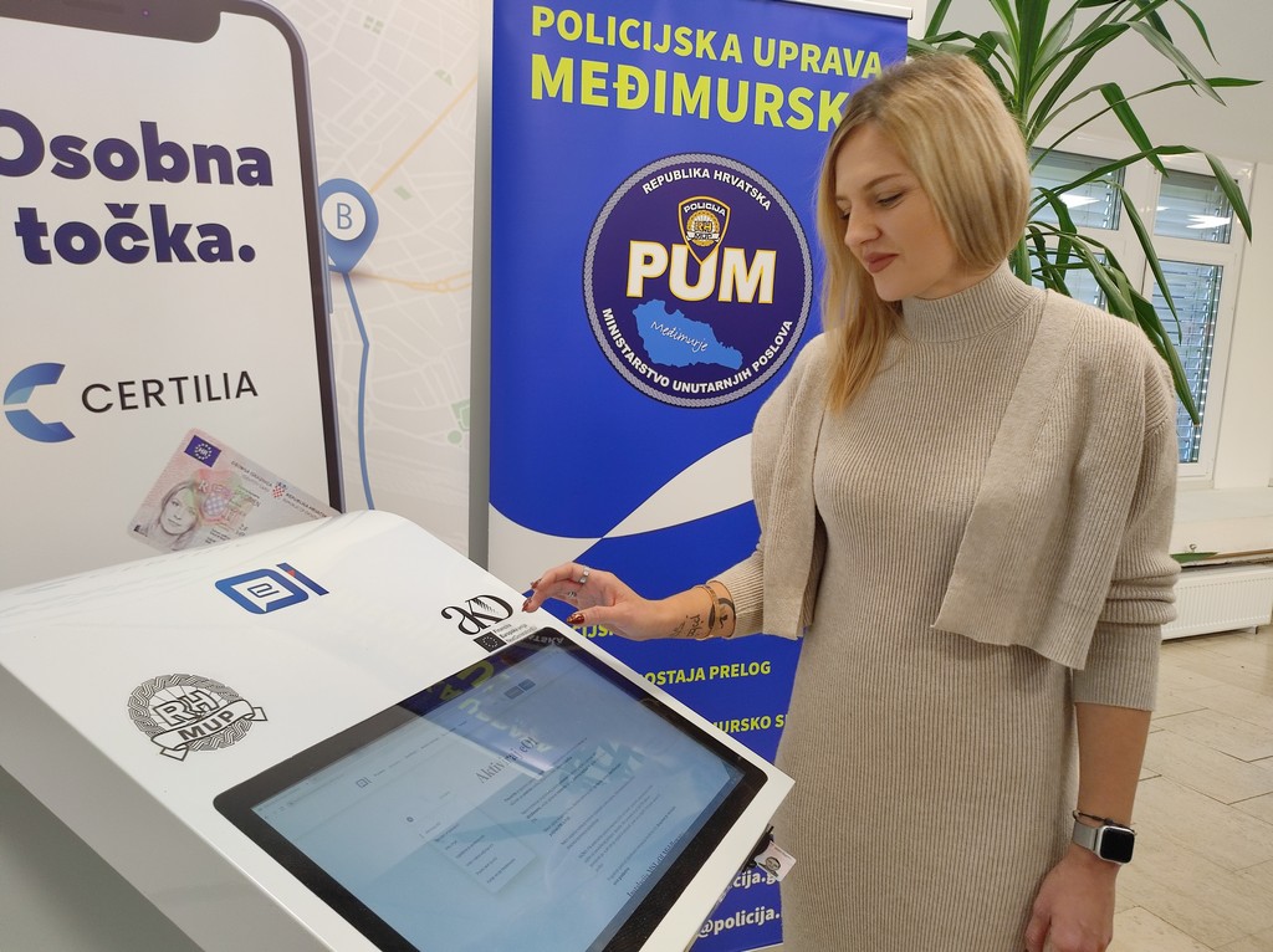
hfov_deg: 69.4
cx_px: 636
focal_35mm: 25
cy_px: 476
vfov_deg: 54.8
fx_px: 919
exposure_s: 1/50
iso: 411
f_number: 1.79
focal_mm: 4.7
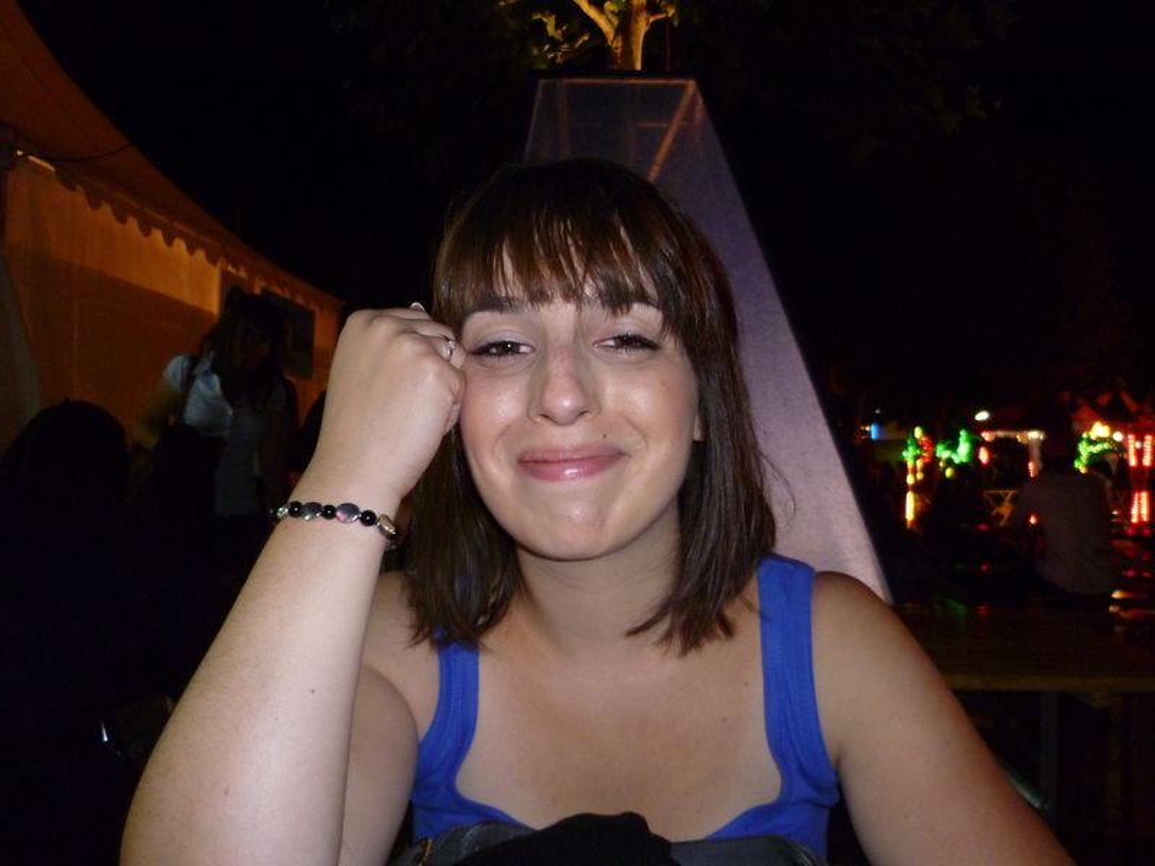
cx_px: 578
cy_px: 433
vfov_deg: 46.8
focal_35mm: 30
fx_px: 1001
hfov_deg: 60.0
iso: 400
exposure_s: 1/30
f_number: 2.9
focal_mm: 5.4
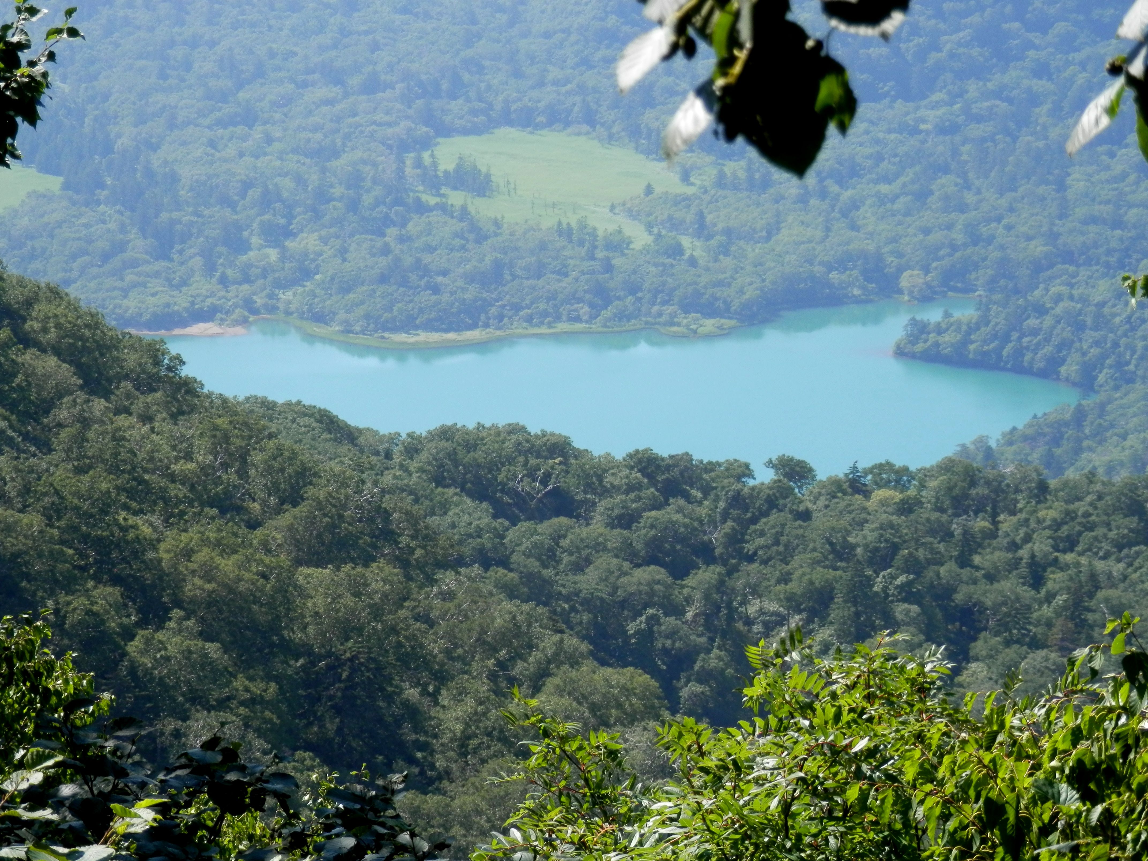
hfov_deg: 12.8
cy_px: 430
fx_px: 5107
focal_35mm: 154
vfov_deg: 9.6
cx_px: 574
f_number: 5.5
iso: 80
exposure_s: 1/200
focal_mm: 27.5
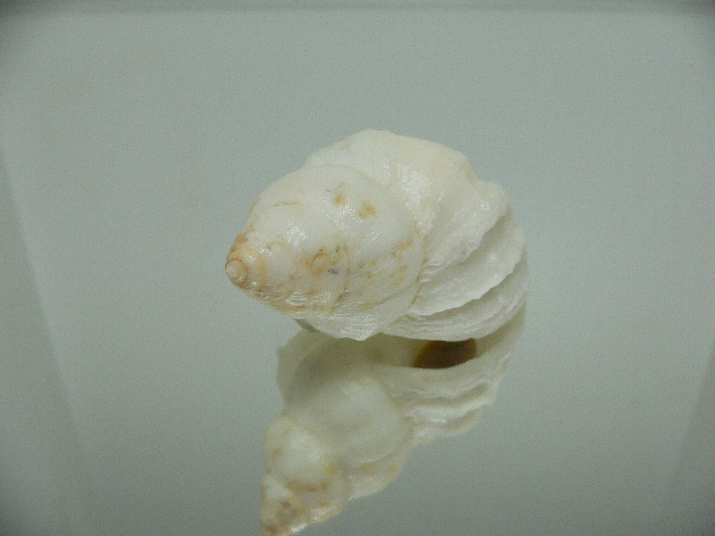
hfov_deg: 52.6
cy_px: 268
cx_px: 358
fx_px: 723
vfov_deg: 40.7
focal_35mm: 35
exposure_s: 1/60
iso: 200
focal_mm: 4.6
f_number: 2.8
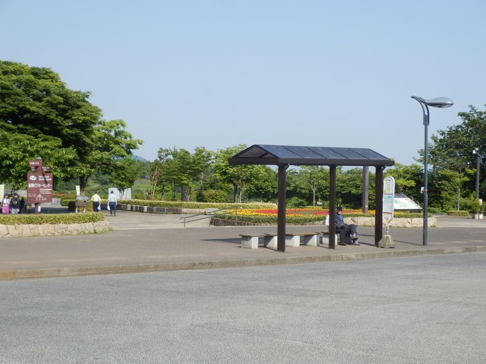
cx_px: 241
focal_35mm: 89
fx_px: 1249
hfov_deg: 22.0
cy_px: 182
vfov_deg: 16.6
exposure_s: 1/400
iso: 80
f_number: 5.1
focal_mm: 15.5
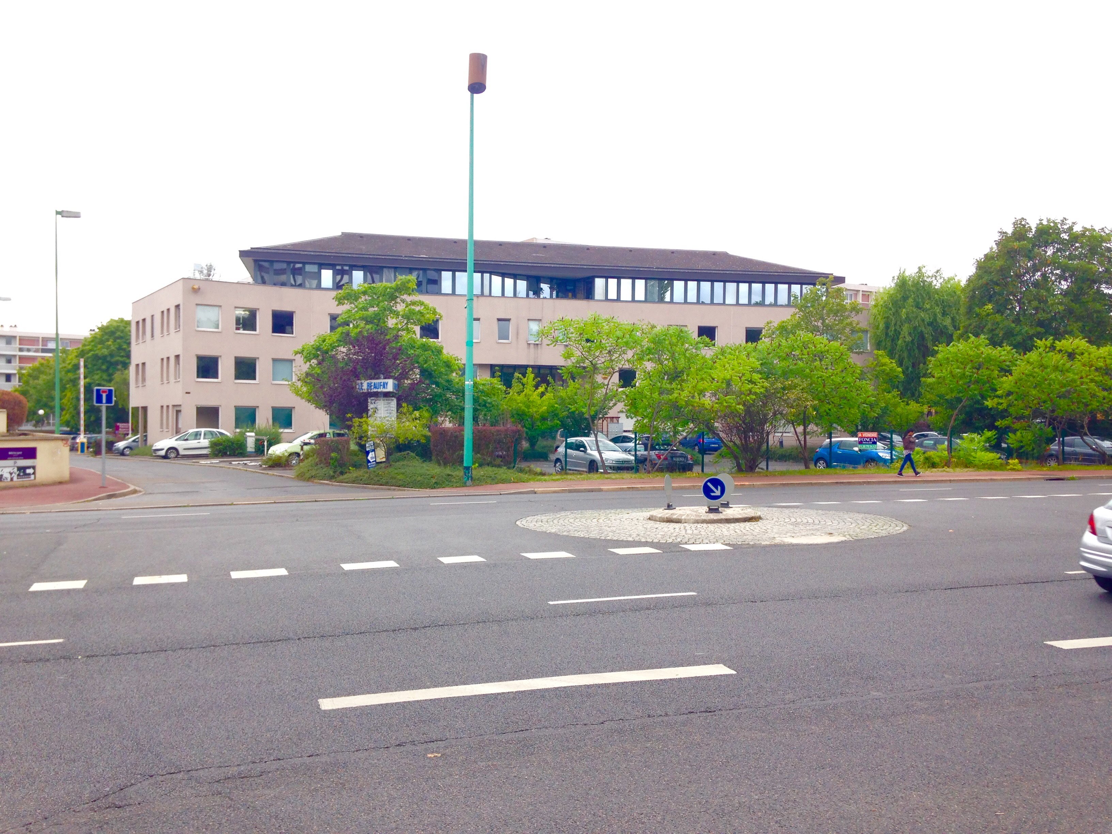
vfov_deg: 42.9
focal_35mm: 33
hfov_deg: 55.4
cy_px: 417
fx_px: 1060
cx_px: 556
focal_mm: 4.12
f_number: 2.4
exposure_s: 1/347
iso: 50
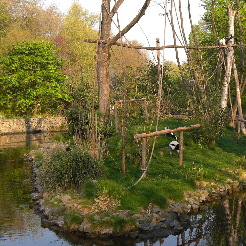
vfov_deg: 25.7
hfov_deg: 25.5
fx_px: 539
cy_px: 104
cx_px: 177
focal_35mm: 67
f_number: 3.1
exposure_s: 1/400
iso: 80
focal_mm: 9.5
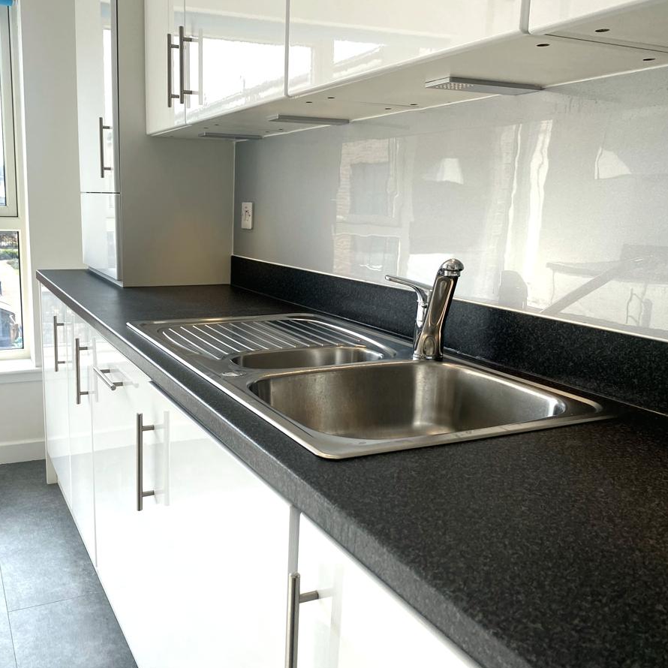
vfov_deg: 52.5
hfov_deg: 51.8
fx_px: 677
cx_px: 240
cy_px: 337
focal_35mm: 31
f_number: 1.8
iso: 32
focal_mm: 4.25
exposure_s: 1/473
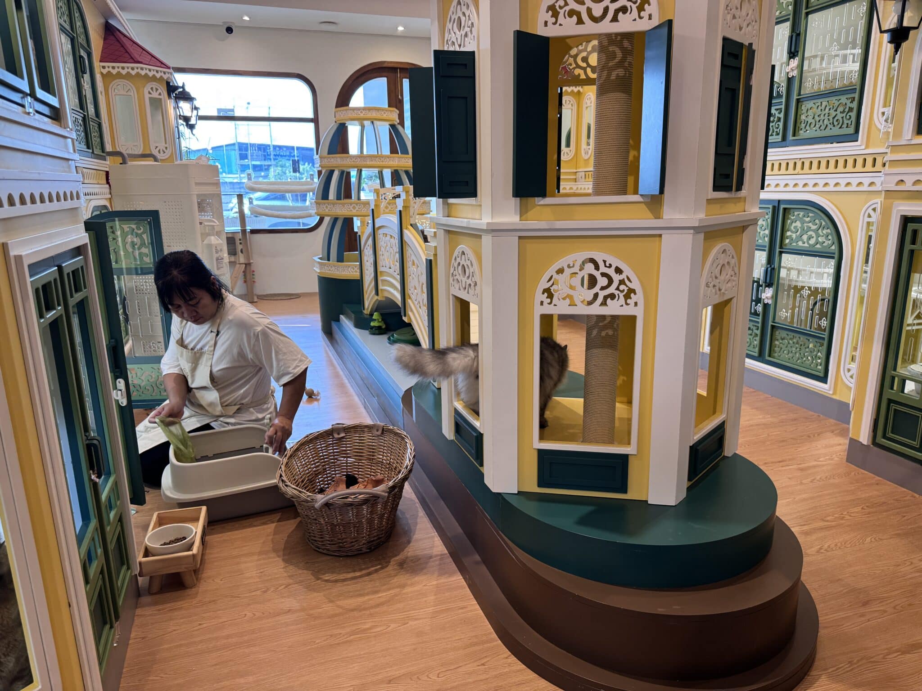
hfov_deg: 71.6
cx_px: 461
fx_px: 639
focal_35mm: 24
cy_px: 346
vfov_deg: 56.8
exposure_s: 1/100
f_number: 1.78
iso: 160
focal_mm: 6.76
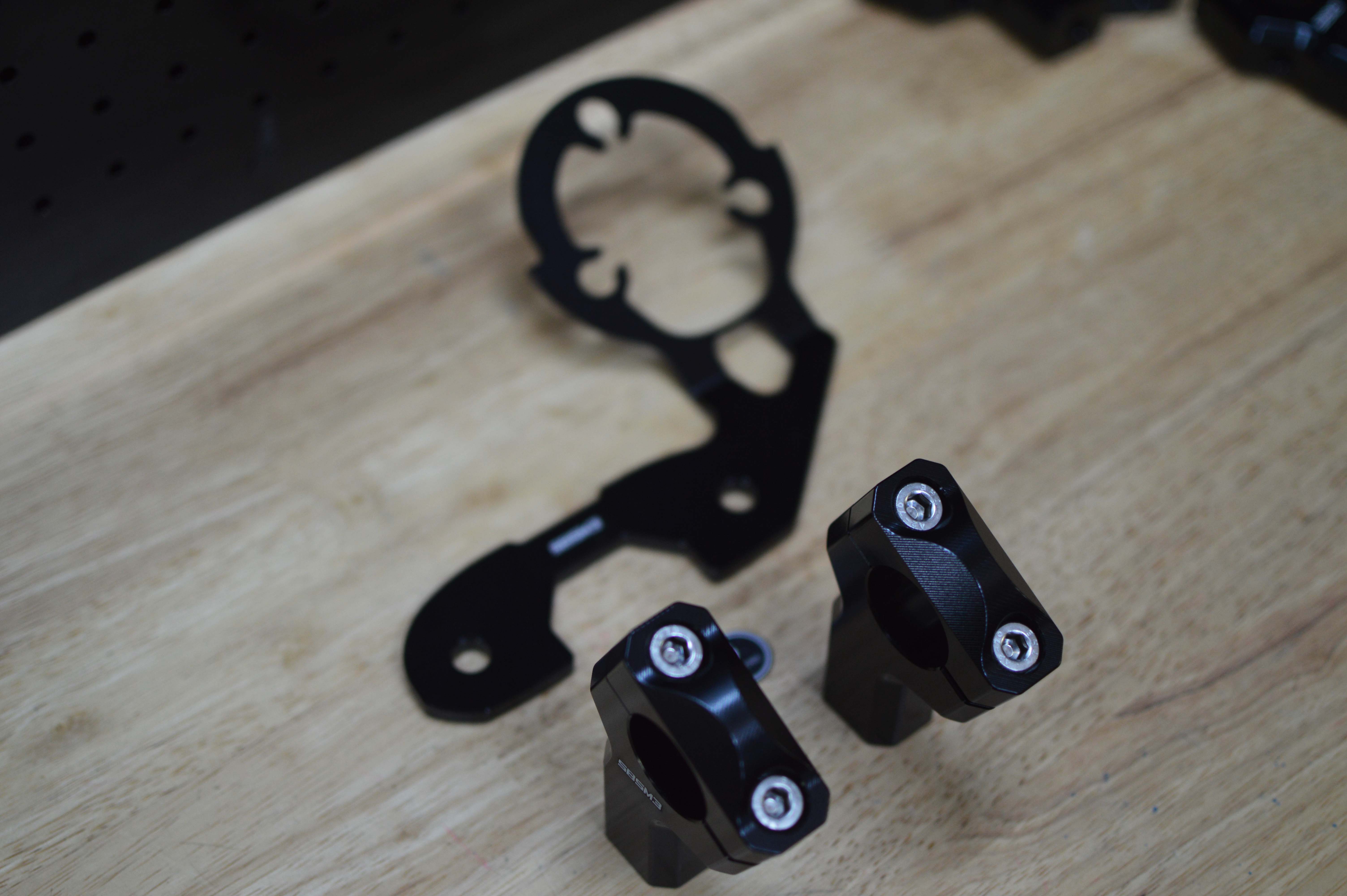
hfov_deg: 37.9
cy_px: 448
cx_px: 674
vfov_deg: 25.7
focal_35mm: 52
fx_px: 1963
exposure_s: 1/160
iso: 360
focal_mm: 35
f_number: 1.8
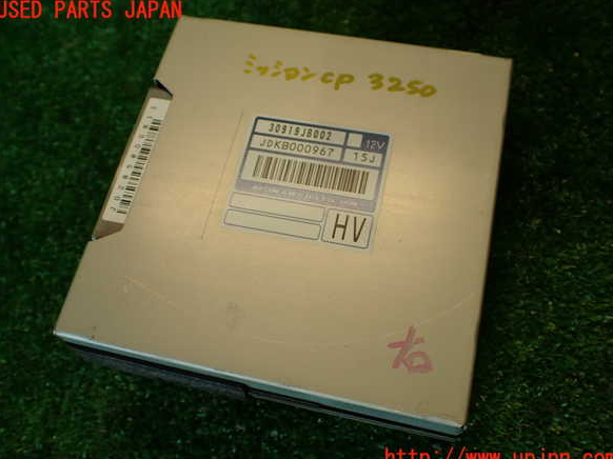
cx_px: 306
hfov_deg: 55.4
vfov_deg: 42.9
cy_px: 235
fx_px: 584
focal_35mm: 33
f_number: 2.4
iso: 100
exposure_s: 1/60
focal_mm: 5.79
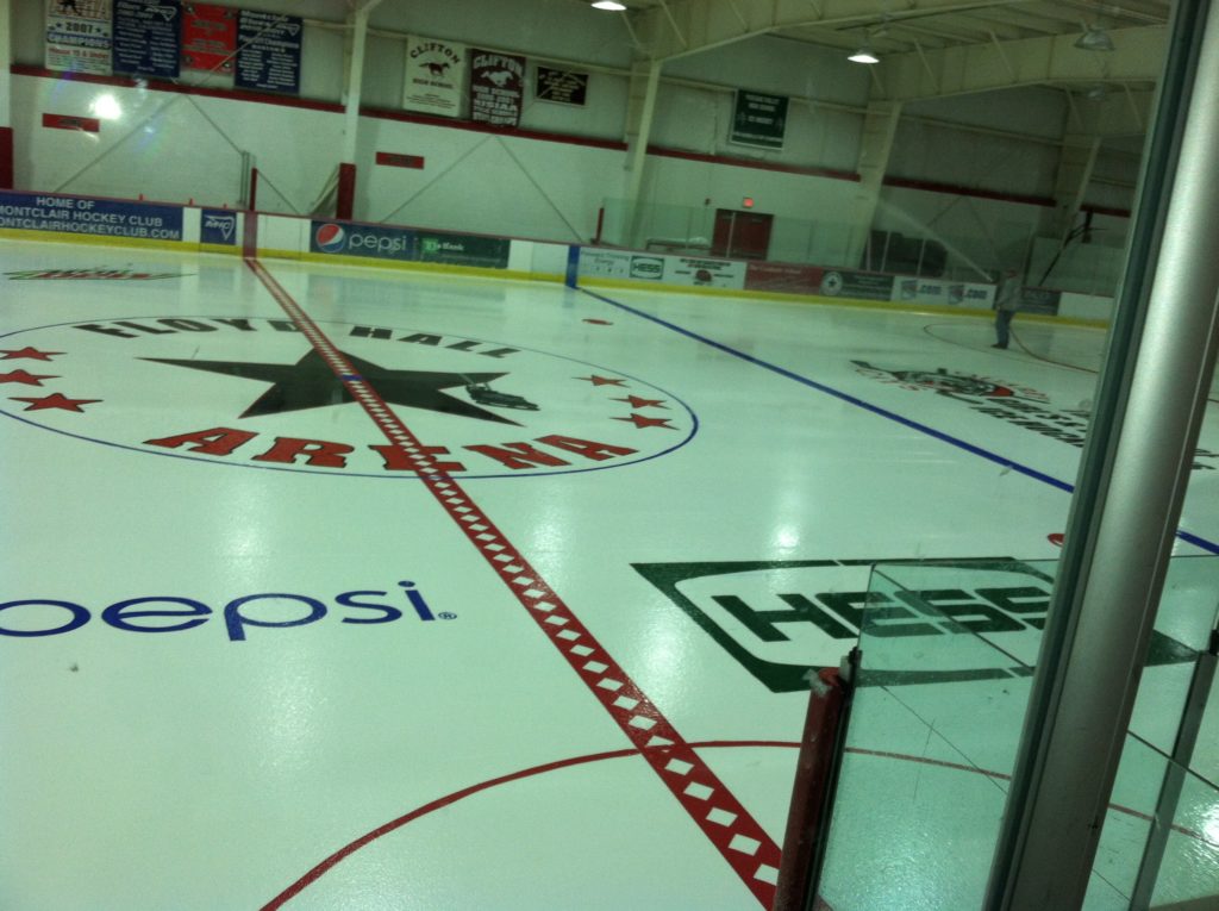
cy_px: 456
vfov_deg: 40.6
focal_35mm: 35
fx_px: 1231
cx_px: 610
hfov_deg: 52.7
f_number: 2.8
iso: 80
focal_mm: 3.85
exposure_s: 1/24
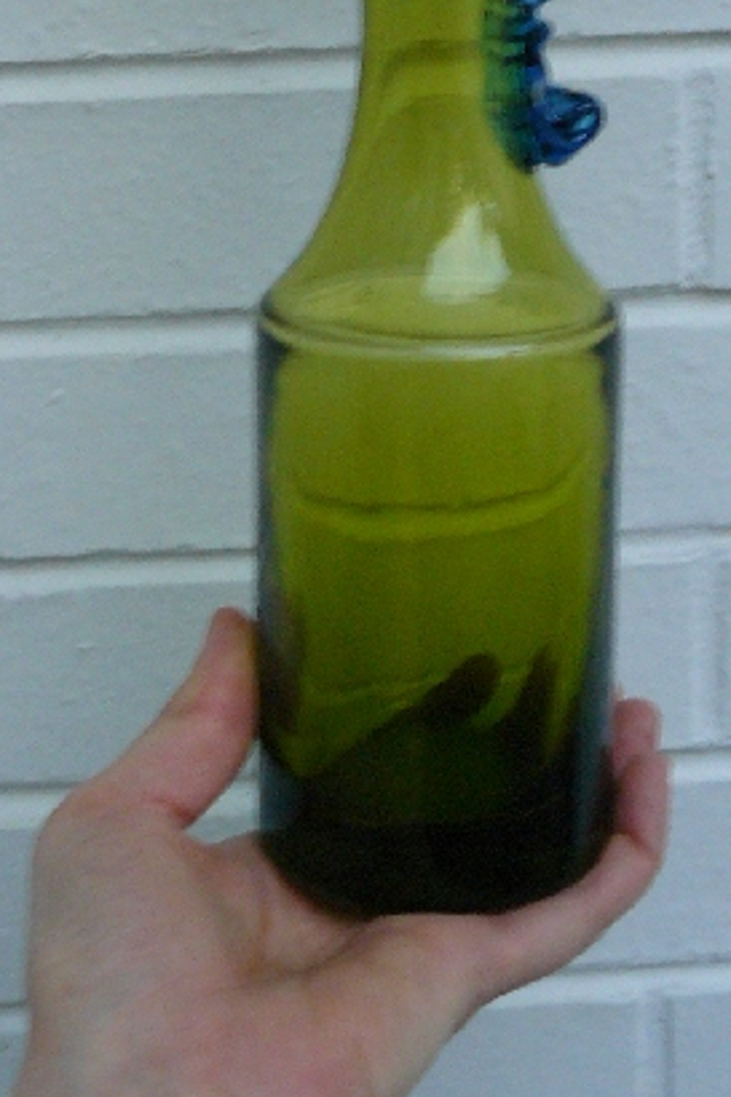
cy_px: 9
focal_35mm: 78
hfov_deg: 17.5
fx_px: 2378
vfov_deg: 24.8
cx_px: 359
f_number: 2.8
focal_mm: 6
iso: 200
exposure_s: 1/25
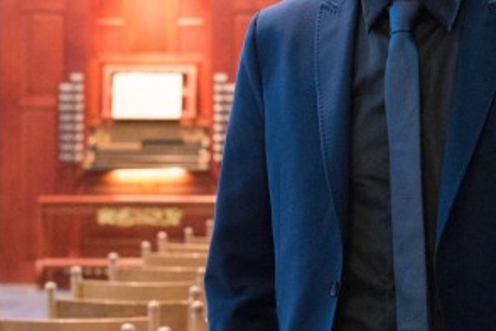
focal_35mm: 174
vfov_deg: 7.9
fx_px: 2397
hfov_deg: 11.8
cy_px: 131
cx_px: 402
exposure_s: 1/50
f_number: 4.5
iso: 3200
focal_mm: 50
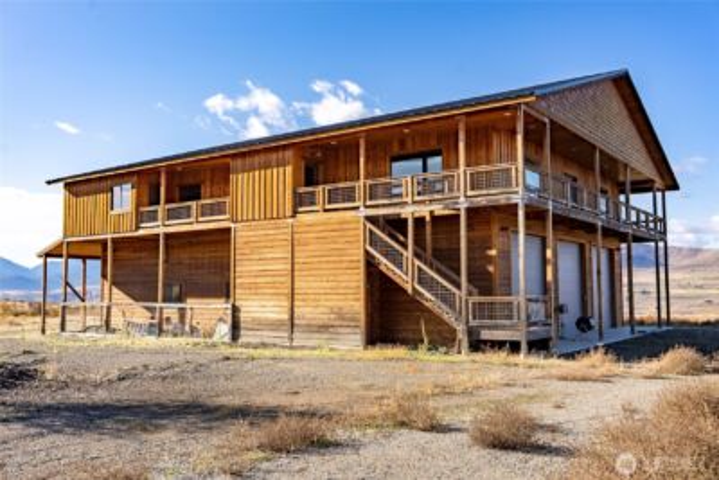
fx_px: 661
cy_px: 240
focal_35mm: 33
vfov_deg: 39.9
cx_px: 360
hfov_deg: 57.1
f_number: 8
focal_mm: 33.1
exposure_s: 1/800
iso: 80
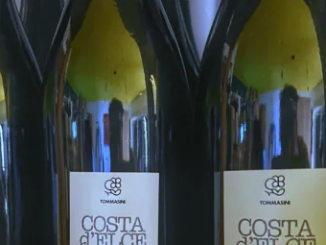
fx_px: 461
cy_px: 206
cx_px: 98
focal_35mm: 49
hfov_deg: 38.3
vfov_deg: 28.8
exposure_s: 1/25
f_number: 1.5
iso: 800
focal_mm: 5.7
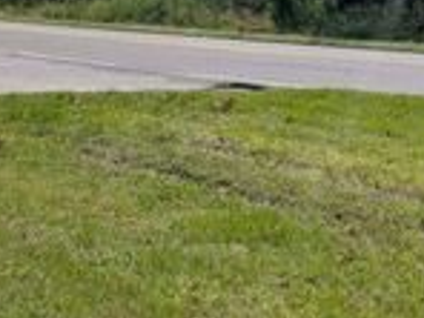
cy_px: -57
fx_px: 992
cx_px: 487
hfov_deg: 22.5
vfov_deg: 17.4
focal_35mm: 81
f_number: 1.68
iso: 22
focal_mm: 6.9
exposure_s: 1/2604
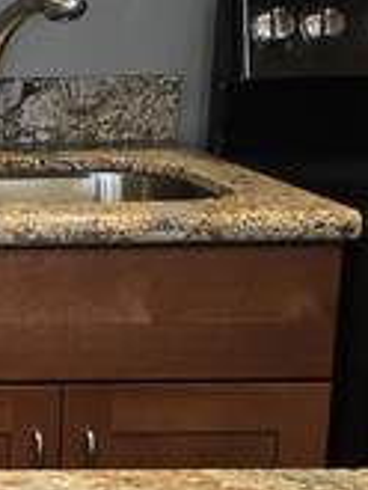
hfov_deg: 9.4
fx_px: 1897
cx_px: -620
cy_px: 282
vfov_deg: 14.7
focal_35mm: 134
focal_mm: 6.3
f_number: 1.7
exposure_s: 1/60
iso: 125
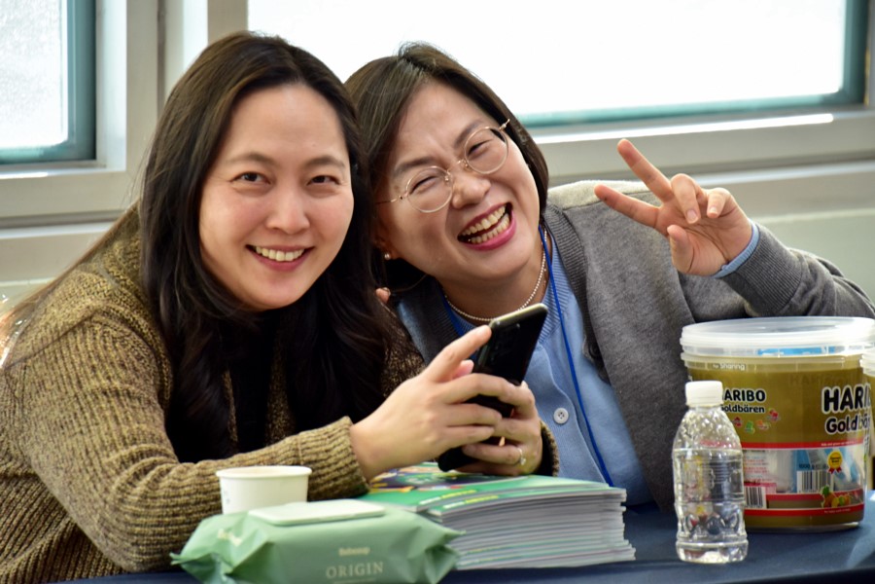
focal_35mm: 300
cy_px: 292
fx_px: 7291
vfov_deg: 4.6
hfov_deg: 6.9
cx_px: 438
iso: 800
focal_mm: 200
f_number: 6.3
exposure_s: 1/80
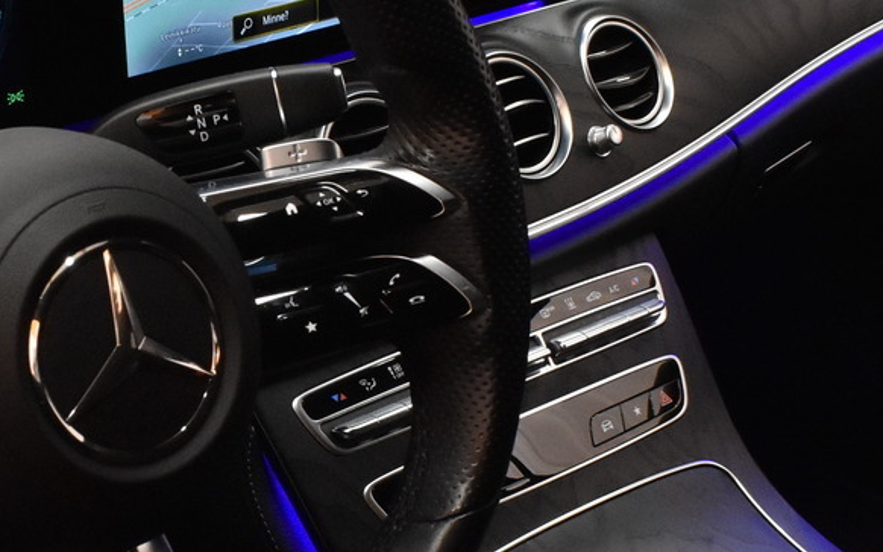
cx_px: 145
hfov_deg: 23.9
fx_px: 2046
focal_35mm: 85
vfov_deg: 15.3
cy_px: 419
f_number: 11
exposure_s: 1/30
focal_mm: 20
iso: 1600
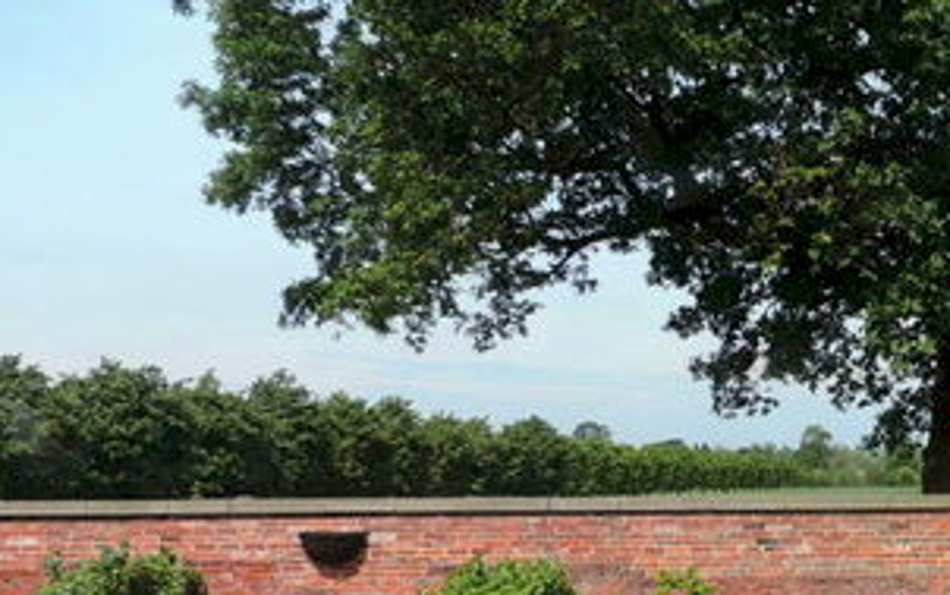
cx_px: 994
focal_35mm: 59
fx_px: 1528
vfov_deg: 21.7
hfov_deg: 31.4
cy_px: 474
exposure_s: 1/800
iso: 80
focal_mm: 4.3
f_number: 3
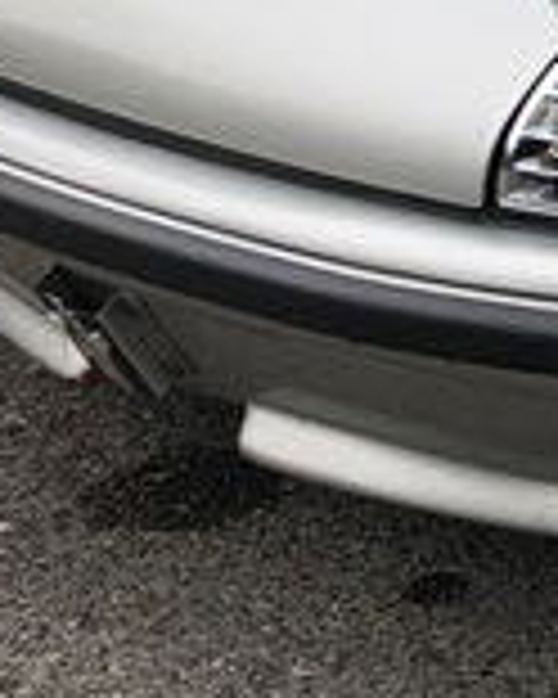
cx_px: 1156
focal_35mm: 135
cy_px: -311
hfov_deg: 10.4
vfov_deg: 13.5
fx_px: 2787
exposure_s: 1/314
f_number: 1.8
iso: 20
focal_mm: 4
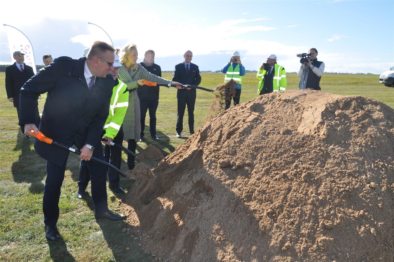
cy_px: 131
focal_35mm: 27
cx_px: 197
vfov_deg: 47.8
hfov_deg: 67.4
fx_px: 295
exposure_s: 1/200
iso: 200
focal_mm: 18
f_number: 9.5
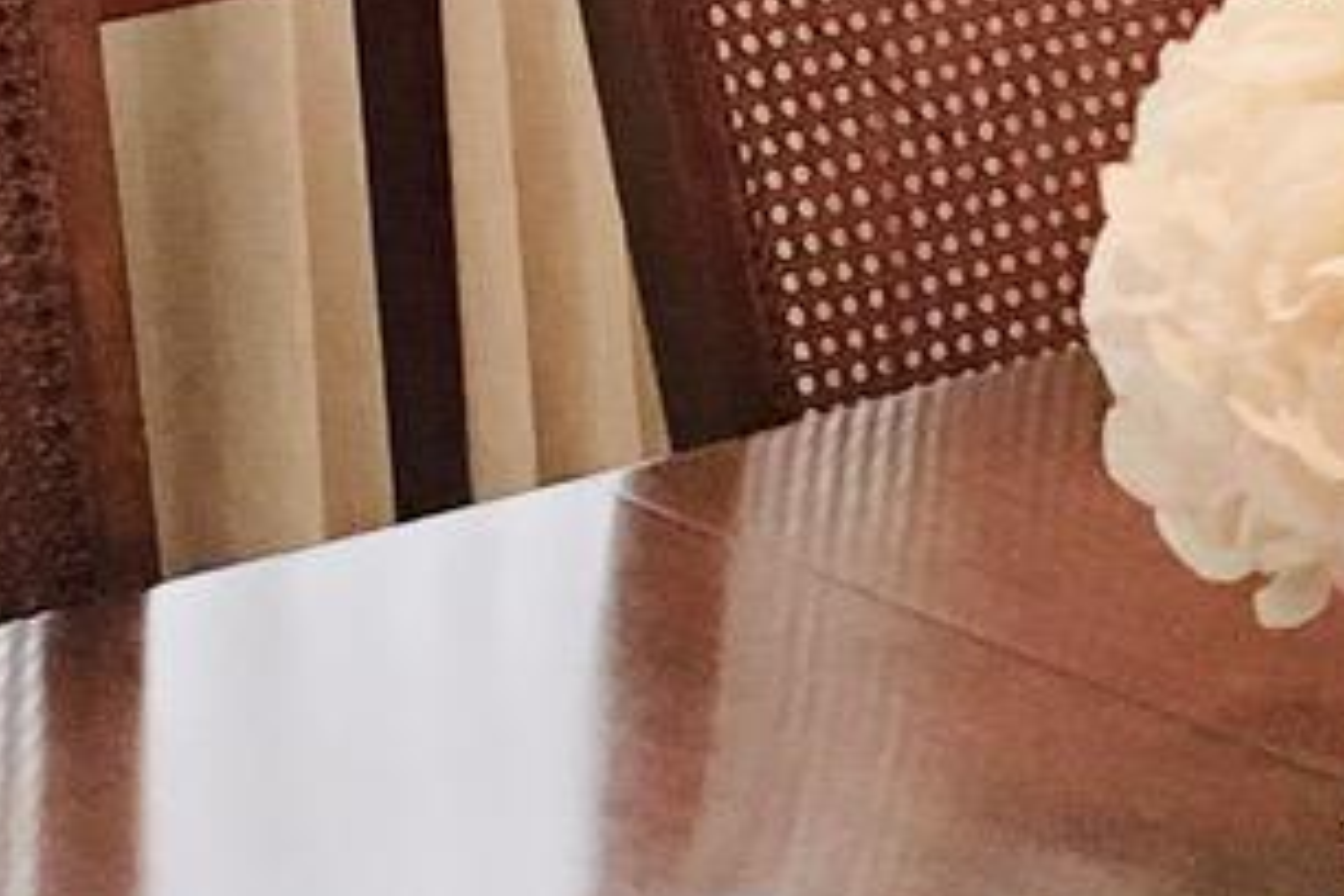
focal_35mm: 202
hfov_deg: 10.0
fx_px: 7541
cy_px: -237
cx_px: 1616
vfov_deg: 6.7
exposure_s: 1/30
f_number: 2.2
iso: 80
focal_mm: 4.15
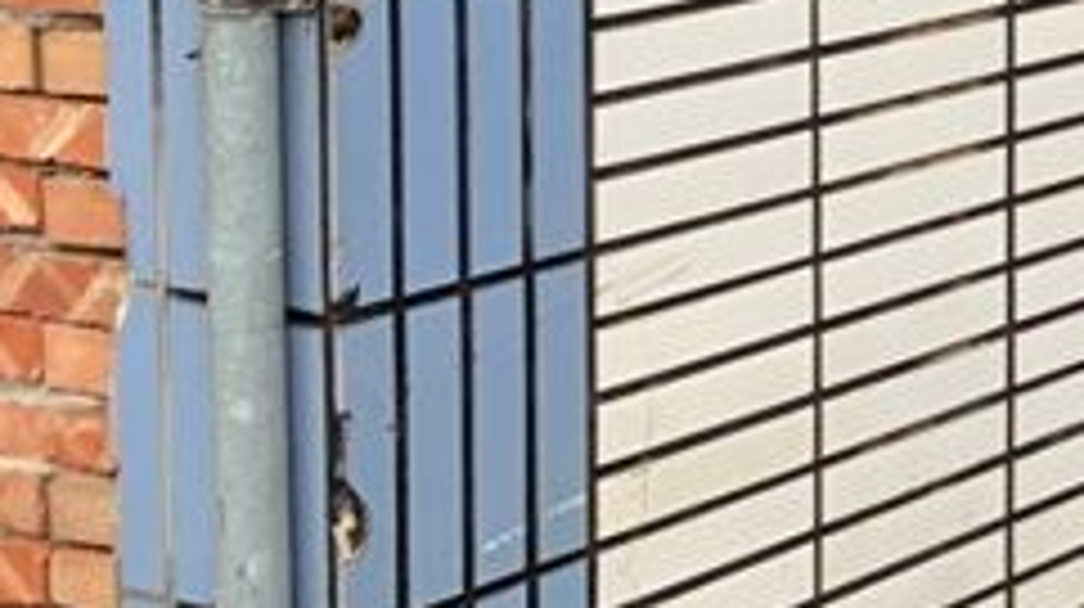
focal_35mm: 113
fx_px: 3245
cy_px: -315
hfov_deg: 15.5
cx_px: 2101
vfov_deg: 10.3
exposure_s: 1/121
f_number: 1.8
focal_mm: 4.25
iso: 80
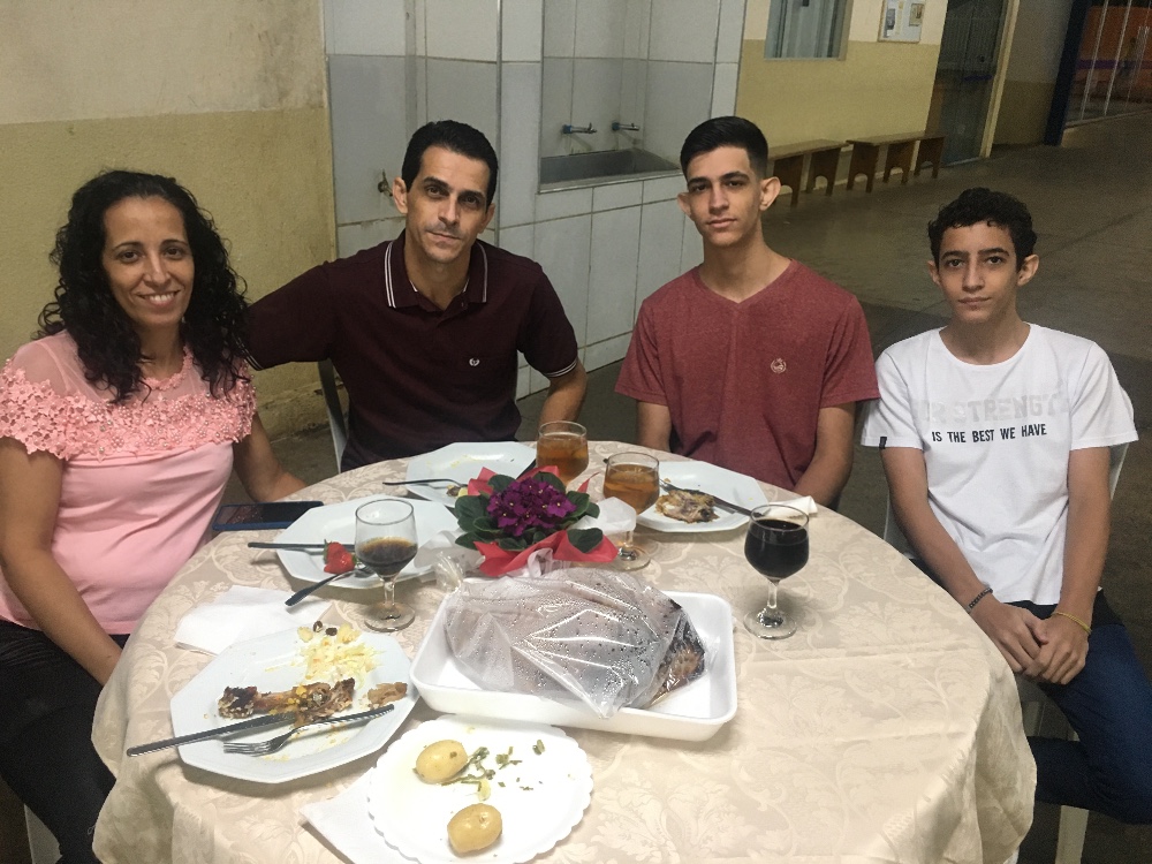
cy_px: 432
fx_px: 965
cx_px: 576
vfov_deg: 48.2
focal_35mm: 29
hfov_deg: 61.7
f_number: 2.2
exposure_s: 1/30
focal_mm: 4.15
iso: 160
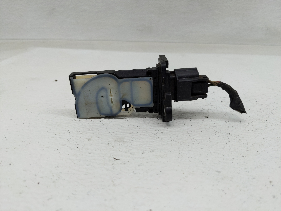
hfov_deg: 69.4
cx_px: 140
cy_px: 106
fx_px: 203
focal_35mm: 25
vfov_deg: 54.9
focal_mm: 4.38
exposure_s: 1/120
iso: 70
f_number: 1.73
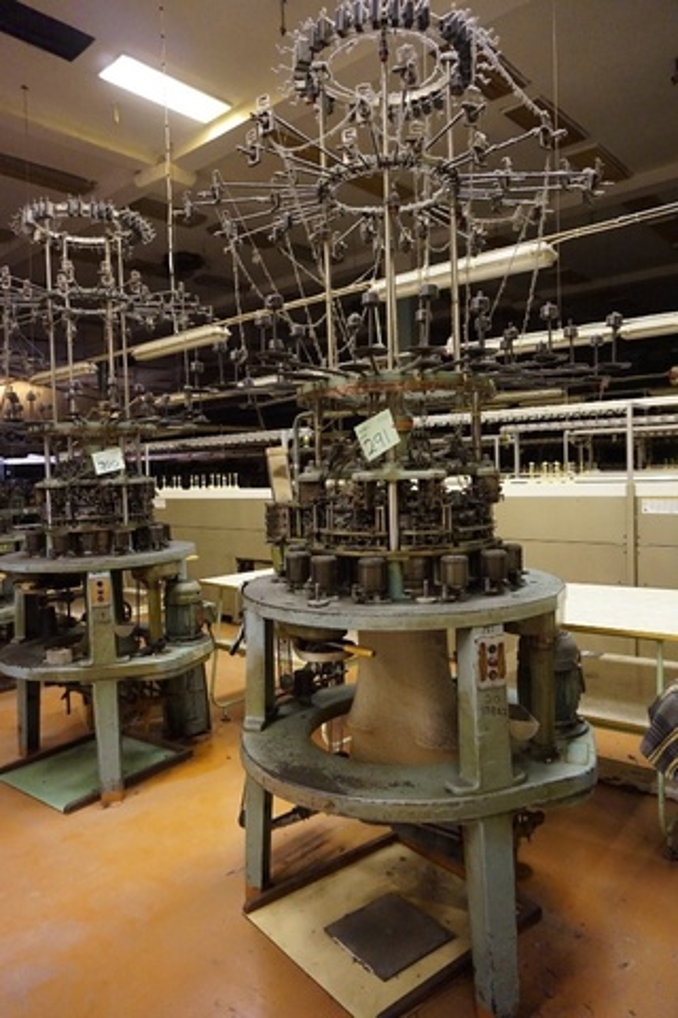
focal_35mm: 24
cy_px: 509
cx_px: 339
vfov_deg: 73.7
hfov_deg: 53.1
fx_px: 678
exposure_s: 1/30
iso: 3200
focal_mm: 16
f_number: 3.5
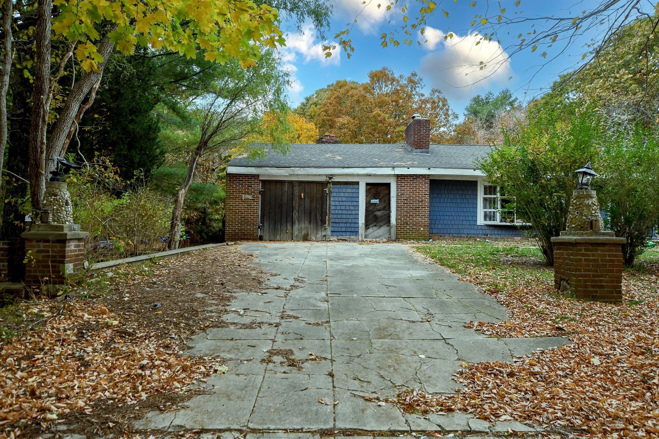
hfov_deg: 67.4
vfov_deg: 47.9
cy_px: 220
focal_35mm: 27
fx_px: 494
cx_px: 330
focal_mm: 18
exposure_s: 1/400
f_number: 5
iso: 1000
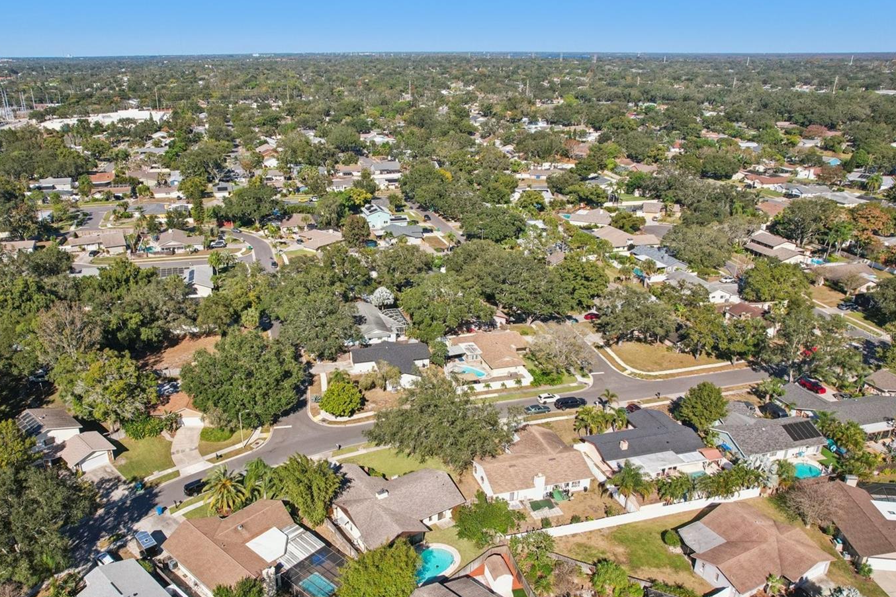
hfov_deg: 69.1
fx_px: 647
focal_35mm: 26
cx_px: 393
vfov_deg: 49.4
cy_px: 334
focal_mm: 8.4
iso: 400
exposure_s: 1/1600
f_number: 2.8
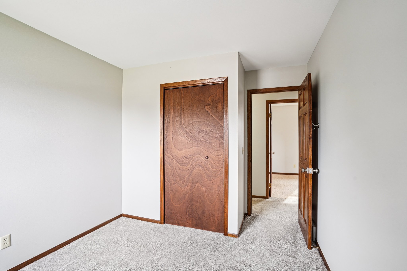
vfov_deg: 73.7
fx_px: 181
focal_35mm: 16
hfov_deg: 96.7
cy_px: 136
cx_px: 204
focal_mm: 16
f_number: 8
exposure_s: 1/5
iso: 400
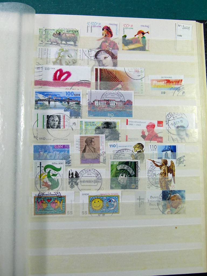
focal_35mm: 35
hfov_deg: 40.7
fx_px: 279
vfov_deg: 52.6
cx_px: 104
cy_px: 138
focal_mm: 6.3
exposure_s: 1/125
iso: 100
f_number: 3.6
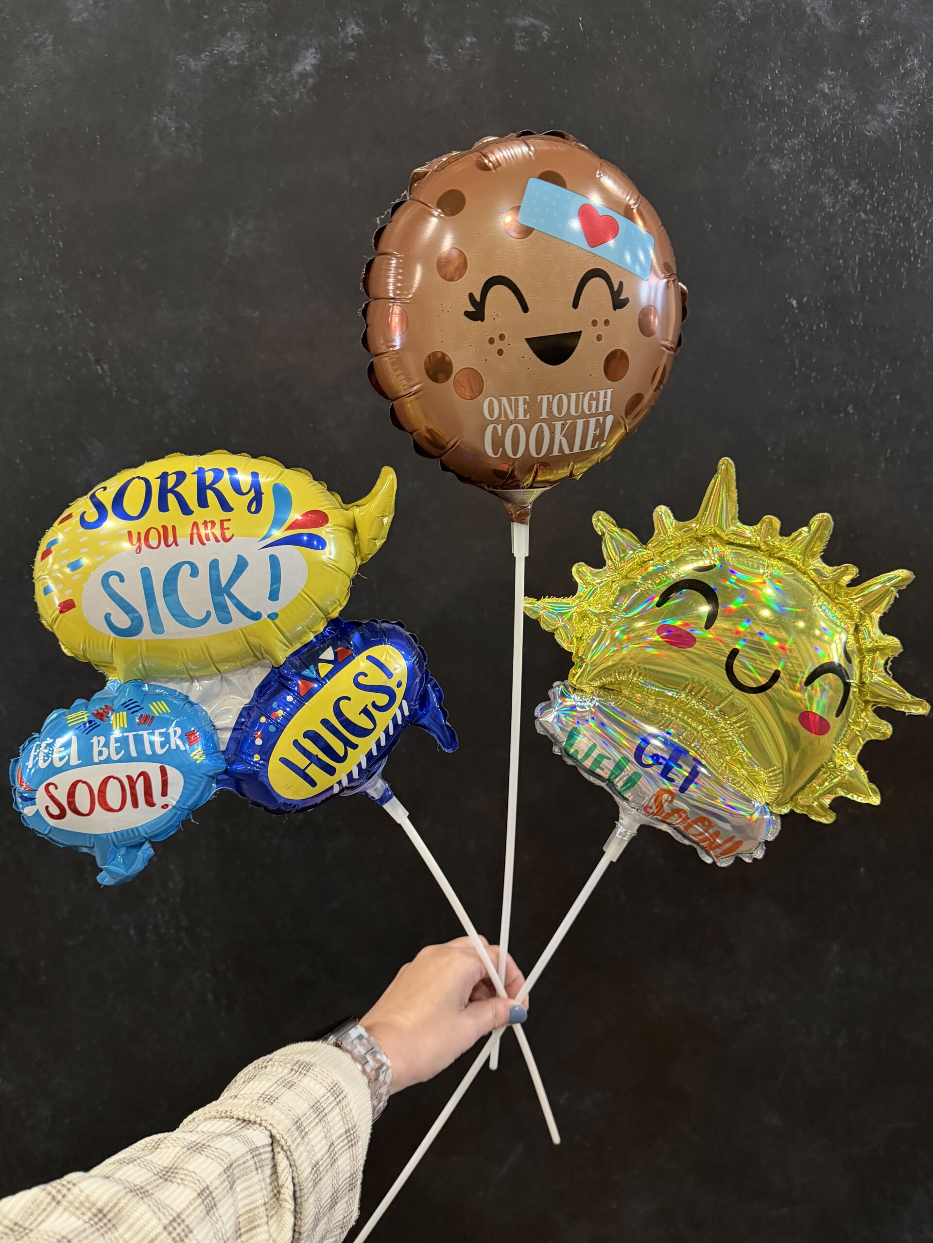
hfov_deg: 56.8
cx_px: 466
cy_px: 622
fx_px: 862
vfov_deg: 71.6
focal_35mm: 24
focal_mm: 6.76
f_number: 1.78
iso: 640
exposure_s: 1/40
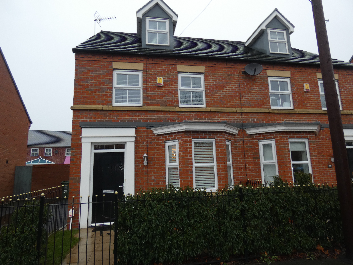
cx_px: 176
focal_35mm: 20
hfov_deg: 81.7
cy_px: 132
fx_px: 204
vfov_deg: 66.0
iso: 80
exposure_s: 1/60
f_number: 2.8
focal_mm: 3.6
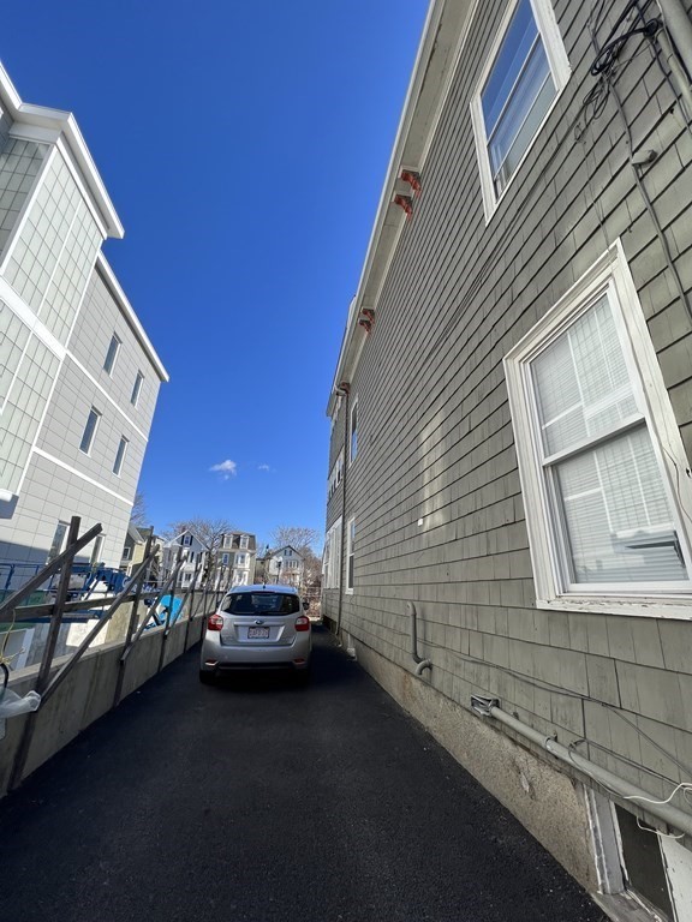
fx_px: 347
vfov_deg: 106.2
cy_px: 461
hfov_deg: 89.9
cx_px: 346
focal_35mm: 13
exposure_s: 1/903
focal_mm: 1.57
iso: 32
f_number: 1.8
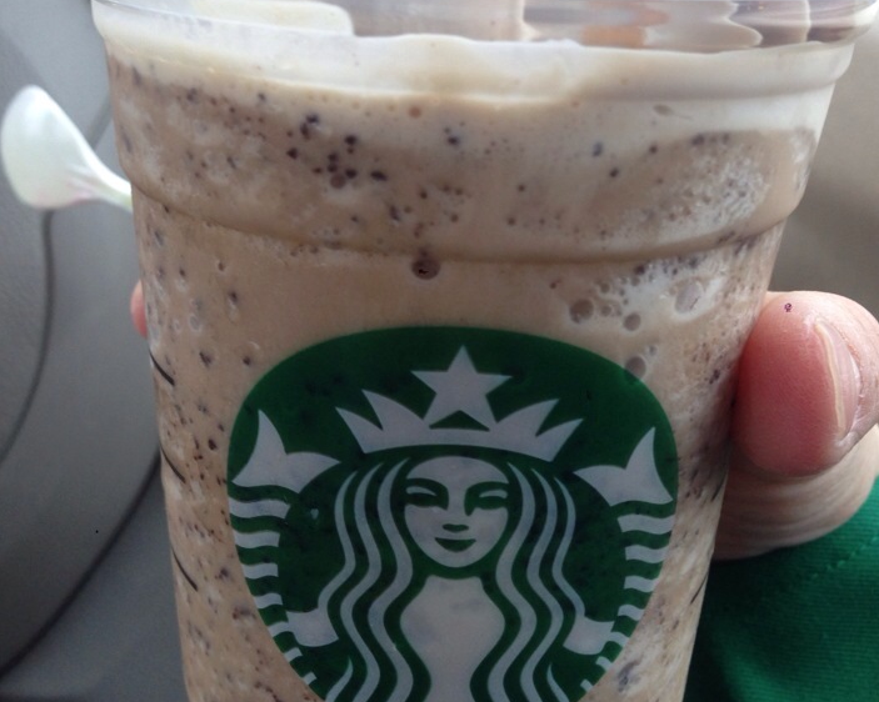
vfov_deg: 33.9
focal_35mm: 44
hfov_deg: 42.0
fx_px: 1144
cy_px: 245
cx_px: 449
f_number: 2.4
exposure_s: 1/20
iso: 80
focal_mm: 4.12
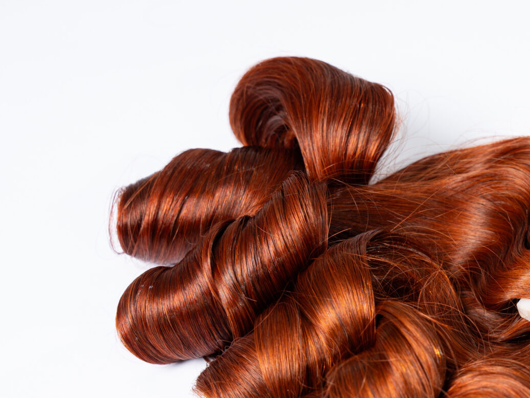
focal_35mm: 110
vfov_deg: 13.4
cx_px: 588
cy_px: 321
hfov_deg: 17.2
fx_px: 1687
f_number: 5.6
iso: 250
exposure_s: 1/160
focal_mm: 46.5
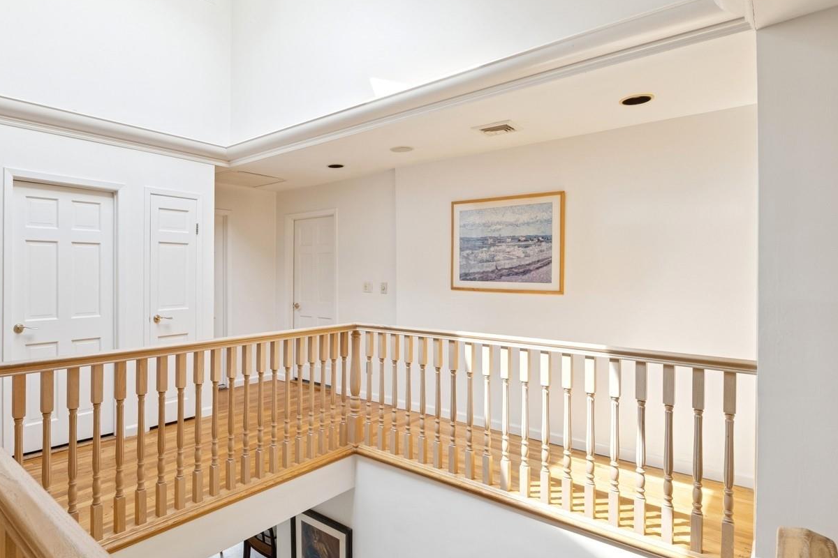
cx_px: 306
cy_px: 272
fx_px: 466
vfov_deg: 61.9
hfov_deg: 82.1
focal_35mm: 20
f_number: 14
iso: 640
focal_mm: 15
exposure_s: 1/60
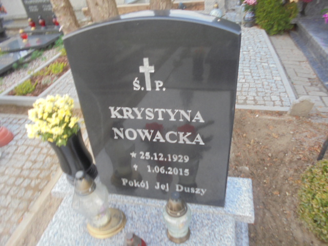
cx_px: 164
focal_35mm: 26
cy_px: 123
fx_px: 246
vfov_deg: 53.1
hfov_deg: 67.3
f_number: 3.5
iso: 100
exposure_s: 1/30
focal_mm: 4.6
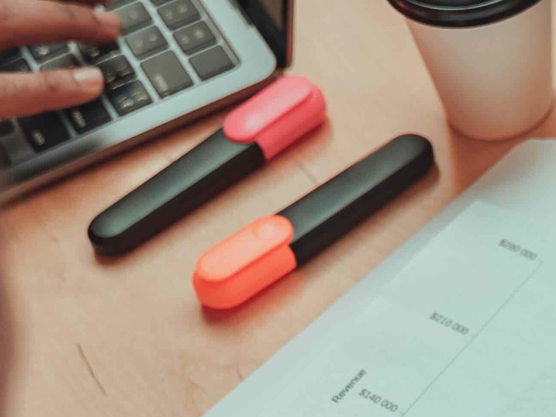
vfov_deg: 9.1
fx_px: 2585
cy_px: 490
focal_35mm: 161
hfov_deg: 12.0
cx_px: 640
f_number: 2.8
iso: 400
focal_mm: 36
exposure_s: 1/125
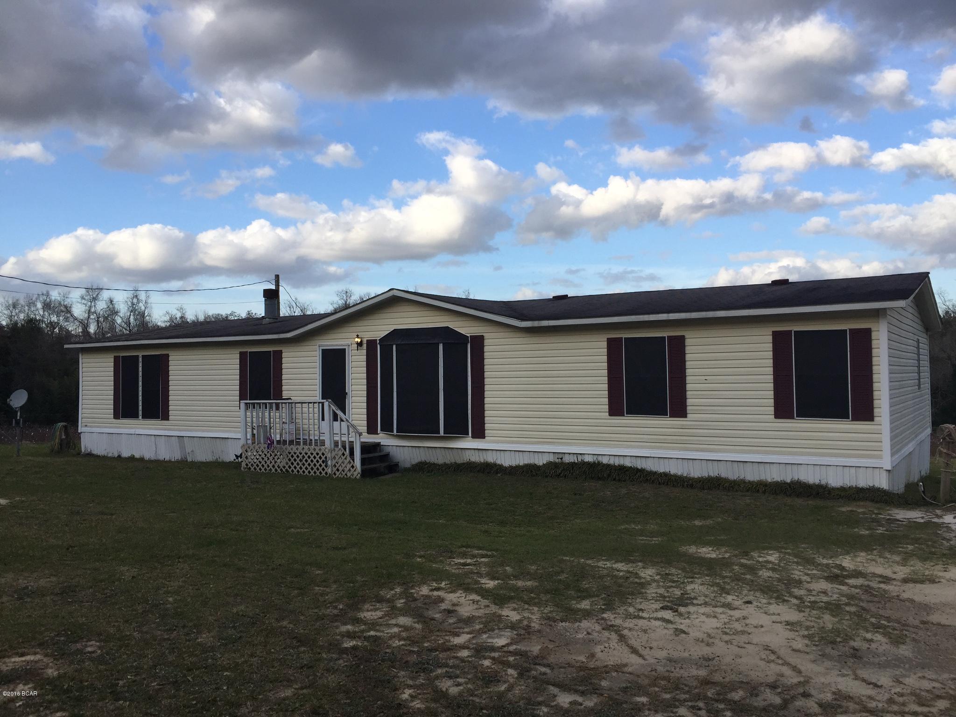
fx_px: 801
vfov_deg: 48.2
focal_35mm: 29
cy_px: 358
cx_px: 478
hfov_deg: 61.7
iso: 32
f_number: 2.2
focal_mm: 4.15
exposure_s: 1/842
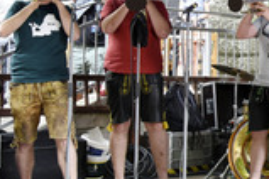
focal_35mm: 85
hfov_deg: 21.3
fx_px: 635
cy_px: 51
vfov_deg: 16.0
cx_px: 365
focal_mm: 30
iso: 1250
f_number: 6.3
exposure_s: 1/80
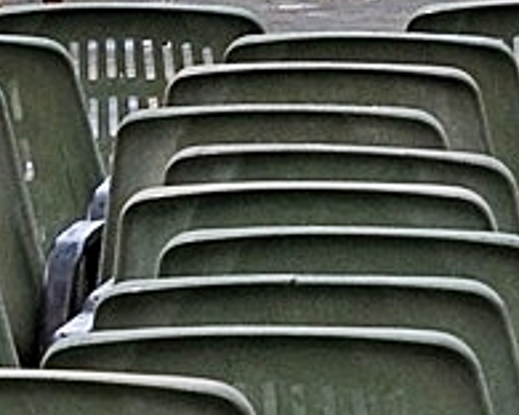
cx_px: 1416
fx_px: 5960
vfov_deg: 3.9
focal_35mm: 388
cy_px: -608
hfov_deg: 4.8
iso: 560
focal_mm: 42
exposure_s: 1/180
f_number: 11
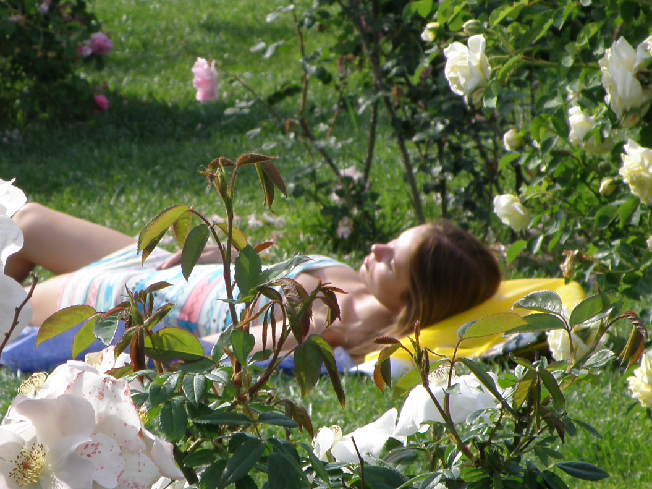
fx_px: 4426
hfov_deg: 8.4
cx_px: 244
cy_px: 298
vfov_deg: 6.3
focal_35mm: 235
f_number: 5.6
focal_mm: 21.47
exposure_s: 1/200
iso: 64
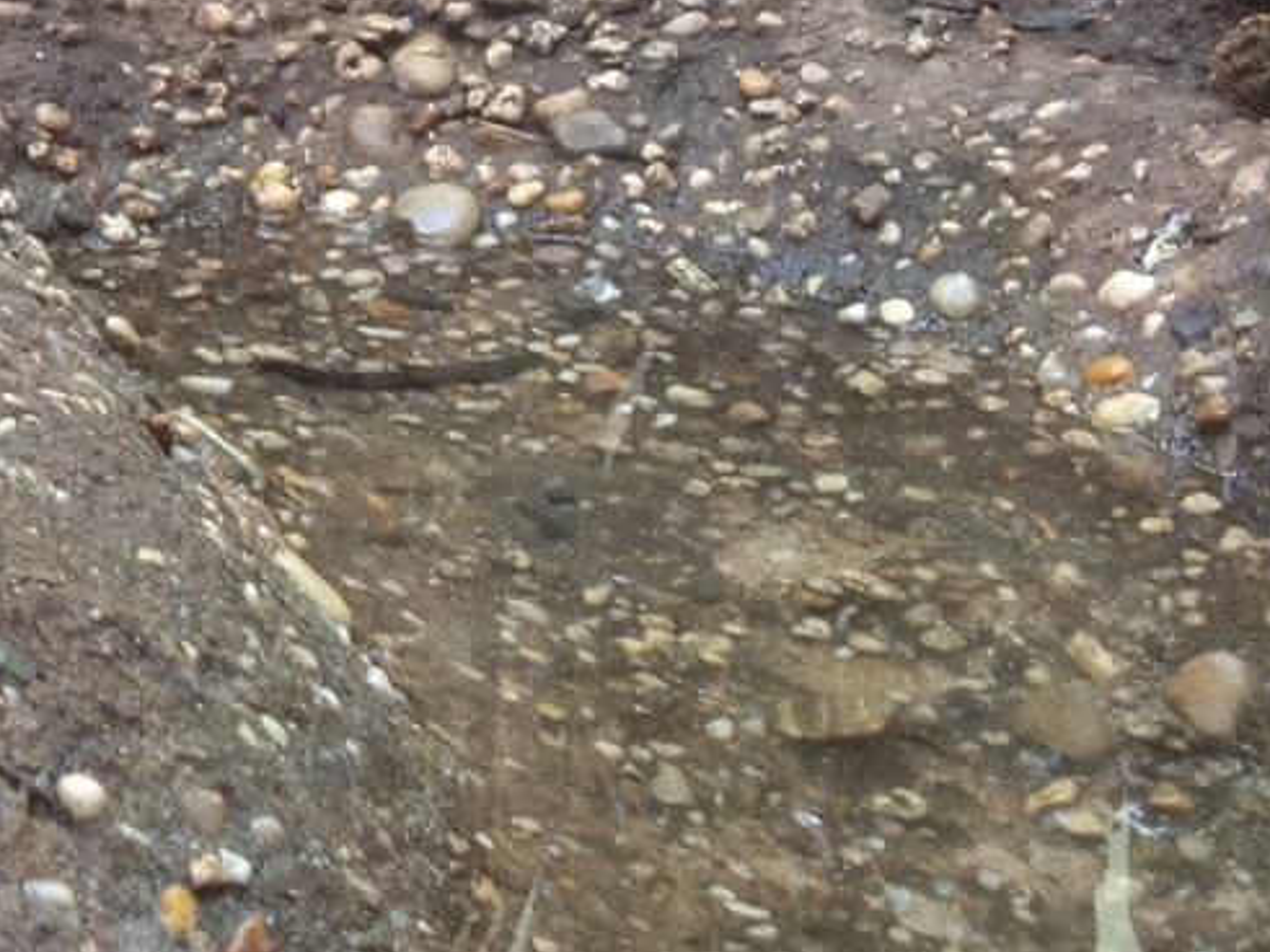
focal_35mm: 114
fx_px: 4181
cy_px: -145
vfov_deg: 12.7
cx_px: -336
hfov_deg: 16.4
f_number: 2.4
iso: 100
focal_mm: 4.28
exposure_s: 1/20
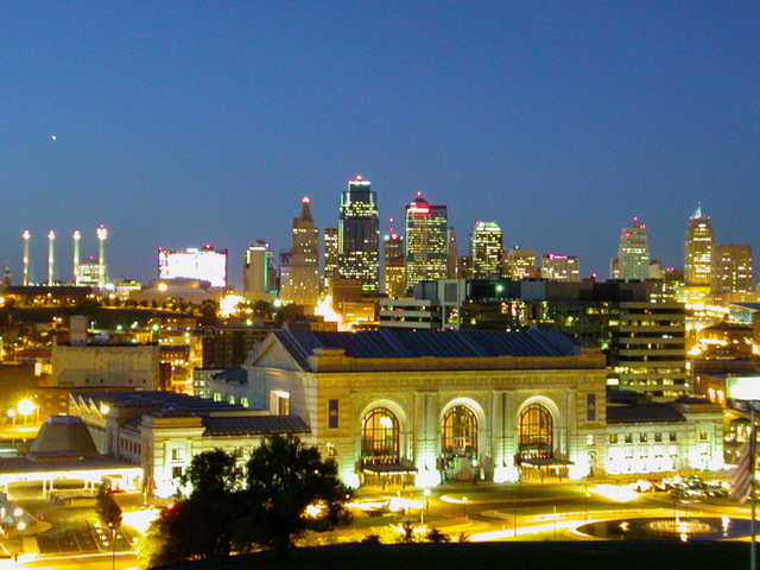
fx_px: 1493
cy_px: 285
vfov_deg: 21.6
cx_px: 380
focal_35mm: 68
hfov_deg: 28.6
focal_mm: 10.4
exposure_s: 1.8
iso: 400
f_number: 3.7
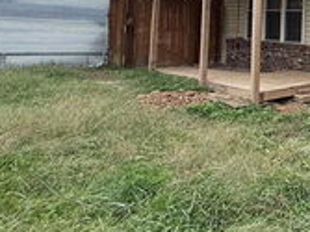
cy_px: 19
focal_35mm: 43
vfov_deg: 31.8
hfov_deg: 28.5
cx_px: 464
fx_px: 385
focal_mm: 2.22
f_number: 2.2
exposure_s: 1/355
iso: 50
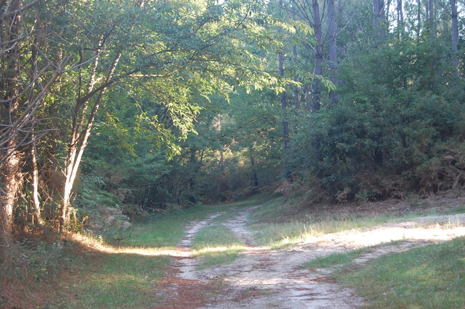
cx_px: 232
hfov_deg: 29.9
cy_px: 154
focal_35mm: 68
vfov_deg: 20.1
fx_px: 871
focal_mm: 45
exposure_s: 1/60
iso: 720
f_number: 5.3
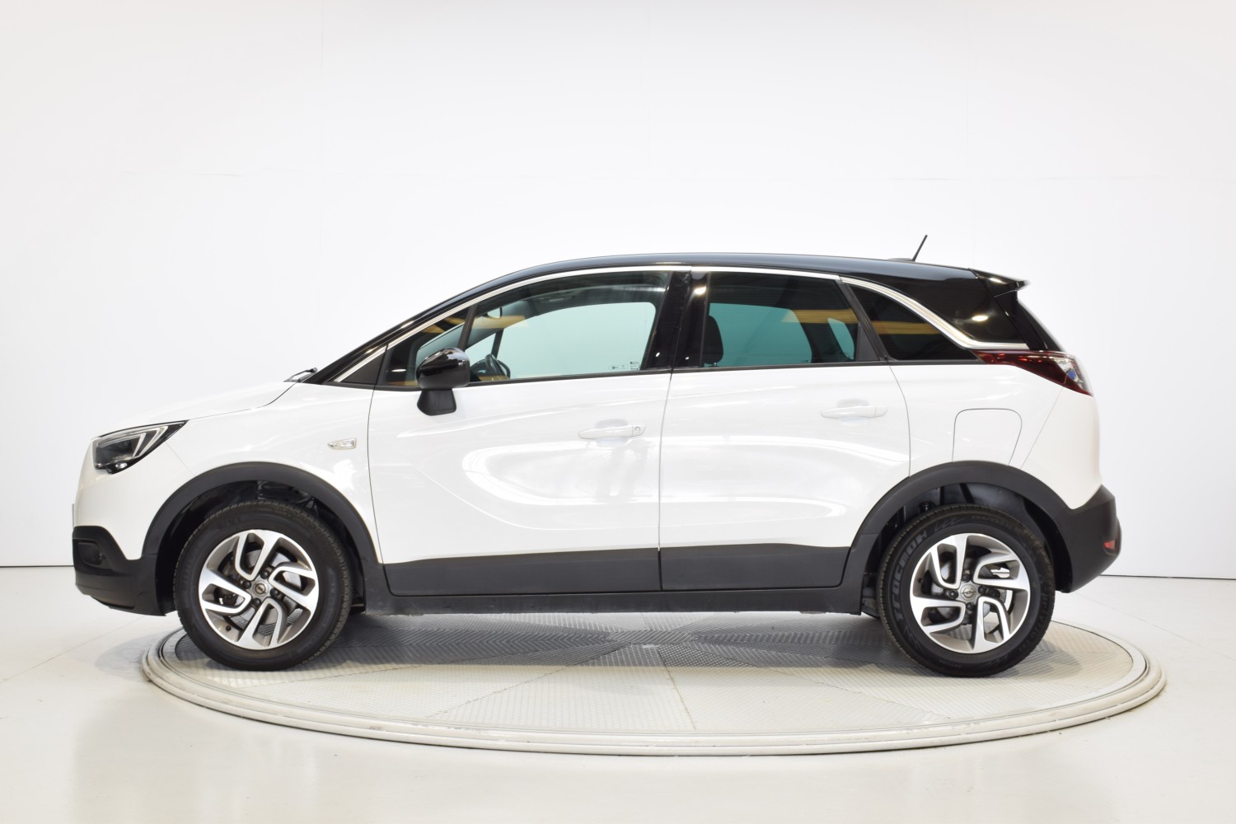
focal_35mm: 46
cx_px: 618
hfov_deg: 42.3
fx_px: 1596
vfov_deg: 28.9
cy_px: 412
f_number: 11
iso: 100
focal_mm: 31
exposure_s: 1/3
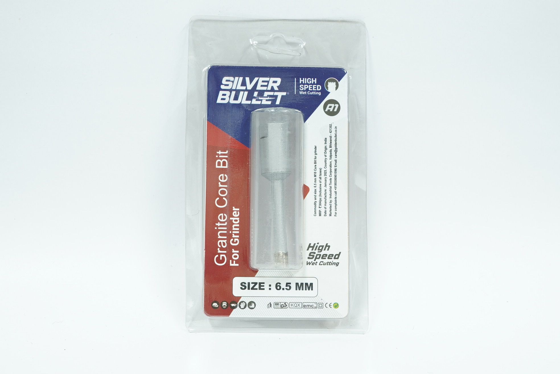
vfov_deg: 24.6
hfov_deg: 36.2
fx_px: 855
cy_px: 187
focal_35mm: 55
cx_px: 280
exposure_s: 1/3
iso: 640
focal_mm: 37
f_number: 8
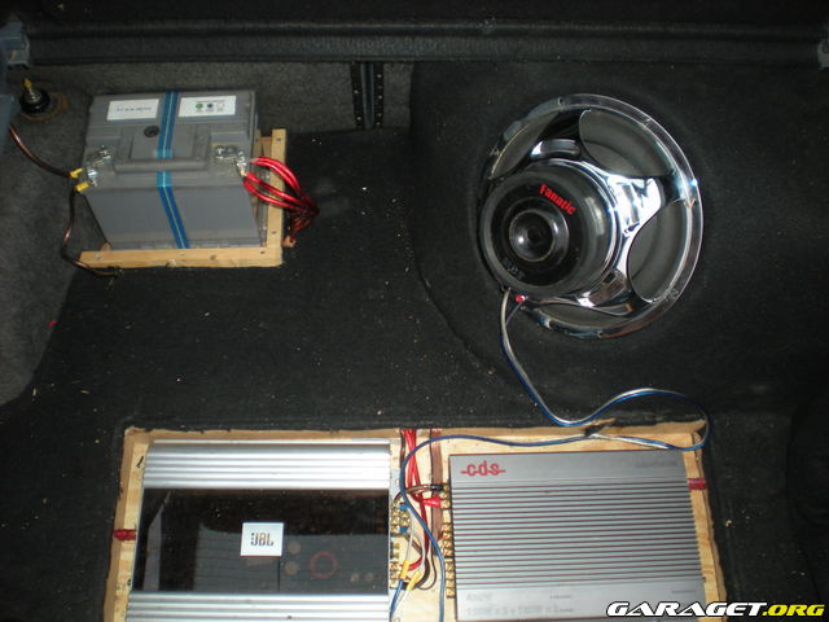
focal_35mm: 38
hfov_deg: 49.0
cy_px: 311
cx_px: 414
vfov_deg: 37.7
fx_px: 910
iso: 72
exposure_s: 1/30
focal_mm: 6.3
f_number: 3.1
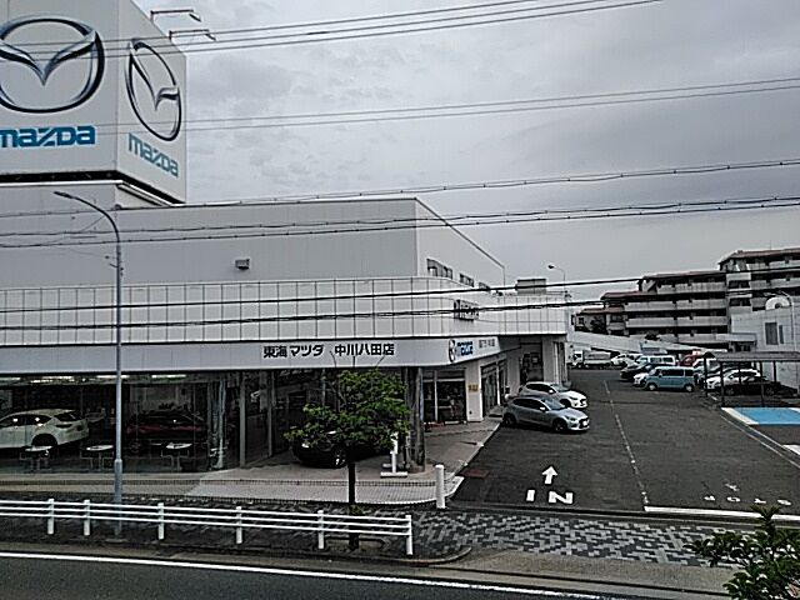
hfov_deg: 65.3
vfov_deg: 51.4
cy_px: 300
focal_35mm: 27
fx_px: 624
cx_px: 400
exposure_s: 1/538
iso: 60
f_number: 2.2
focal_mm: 3.46
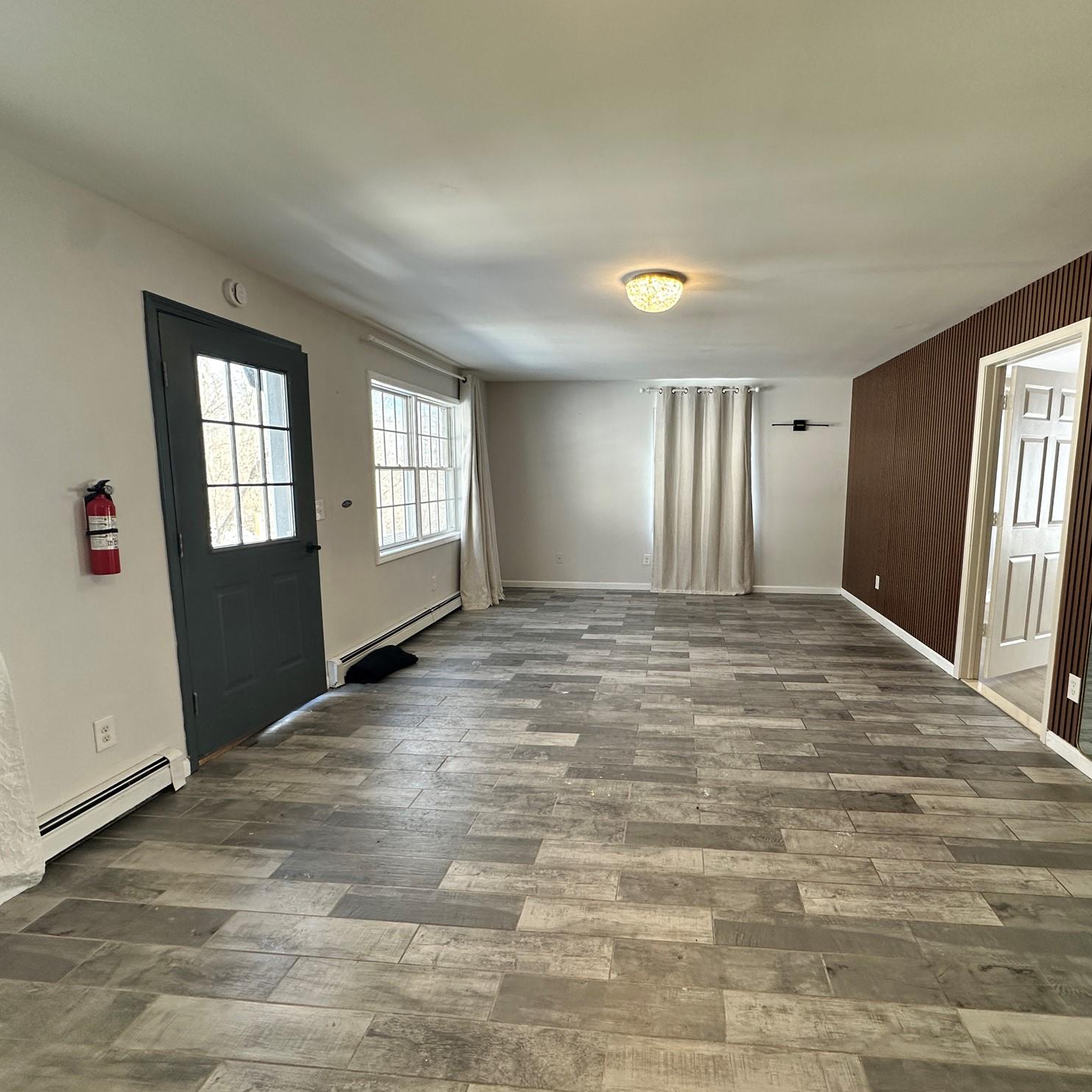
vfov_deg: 84.0
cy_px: 555
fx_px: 607
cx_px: 623
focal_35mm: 17
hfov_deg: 83.5
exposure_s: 1/120
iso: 125
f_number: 2.2
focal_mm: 2.22
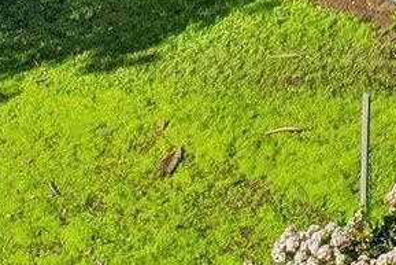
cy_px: -487
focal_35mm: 156
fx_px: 1717
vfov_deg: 7.8
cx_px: 367
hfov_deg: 13.0
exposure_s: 1/1600
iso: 100
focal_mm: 8.4
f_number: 2.8
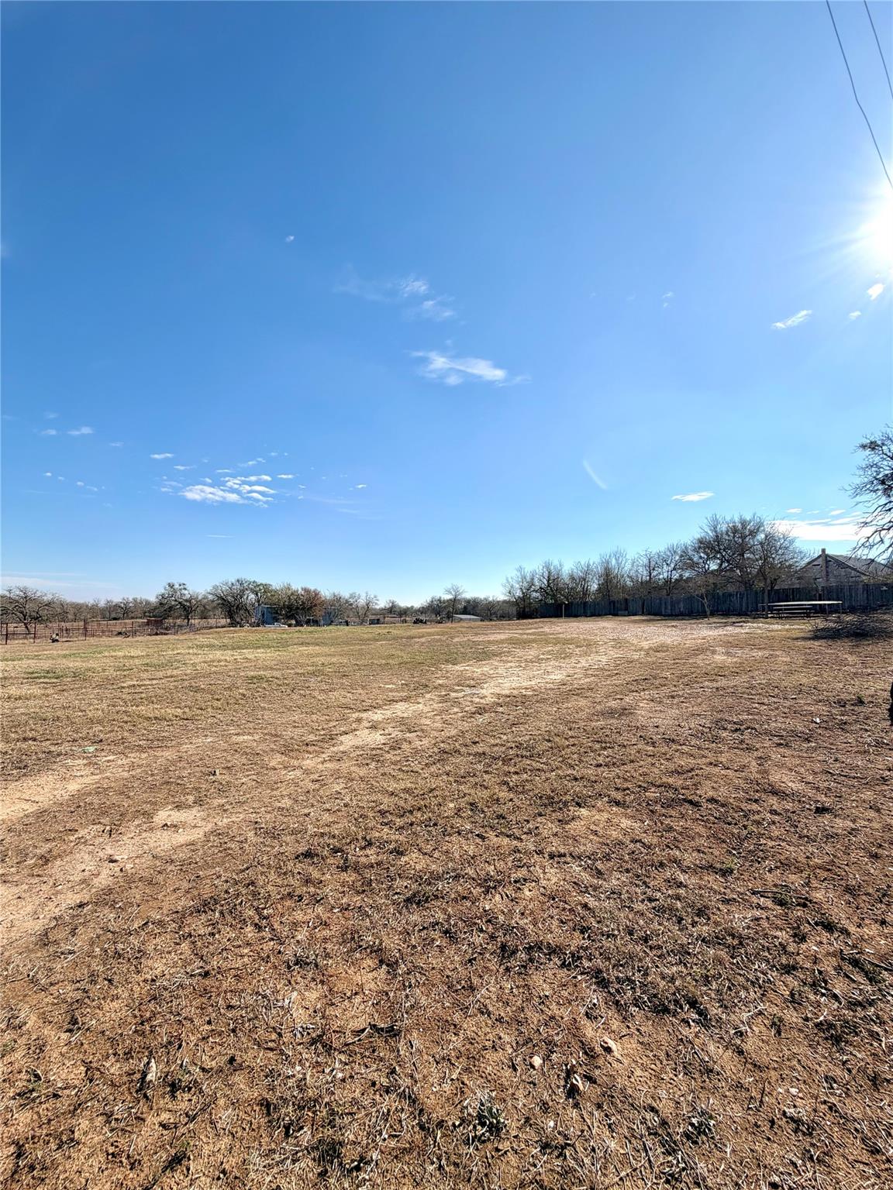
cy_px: 595
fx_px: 482
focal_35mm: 14
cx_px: 446
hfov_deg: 85.7
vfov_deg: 102.1
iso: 20
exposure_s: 1/1105
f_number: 2.2
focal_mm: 2.22
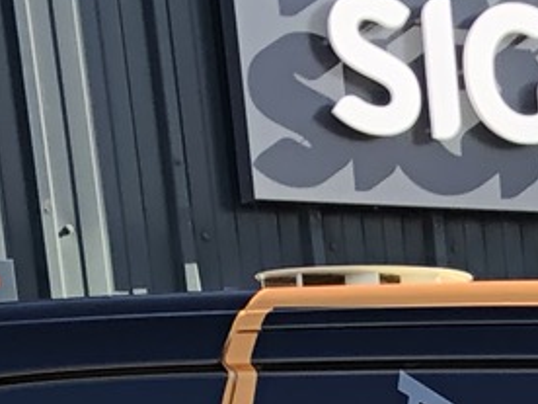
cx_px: 1322
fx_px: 3233
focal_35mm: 208
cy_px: 1333
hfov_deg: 8.6
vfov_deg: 6.4
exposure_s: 1/304
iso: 20
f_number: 1.8
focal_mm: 3.99
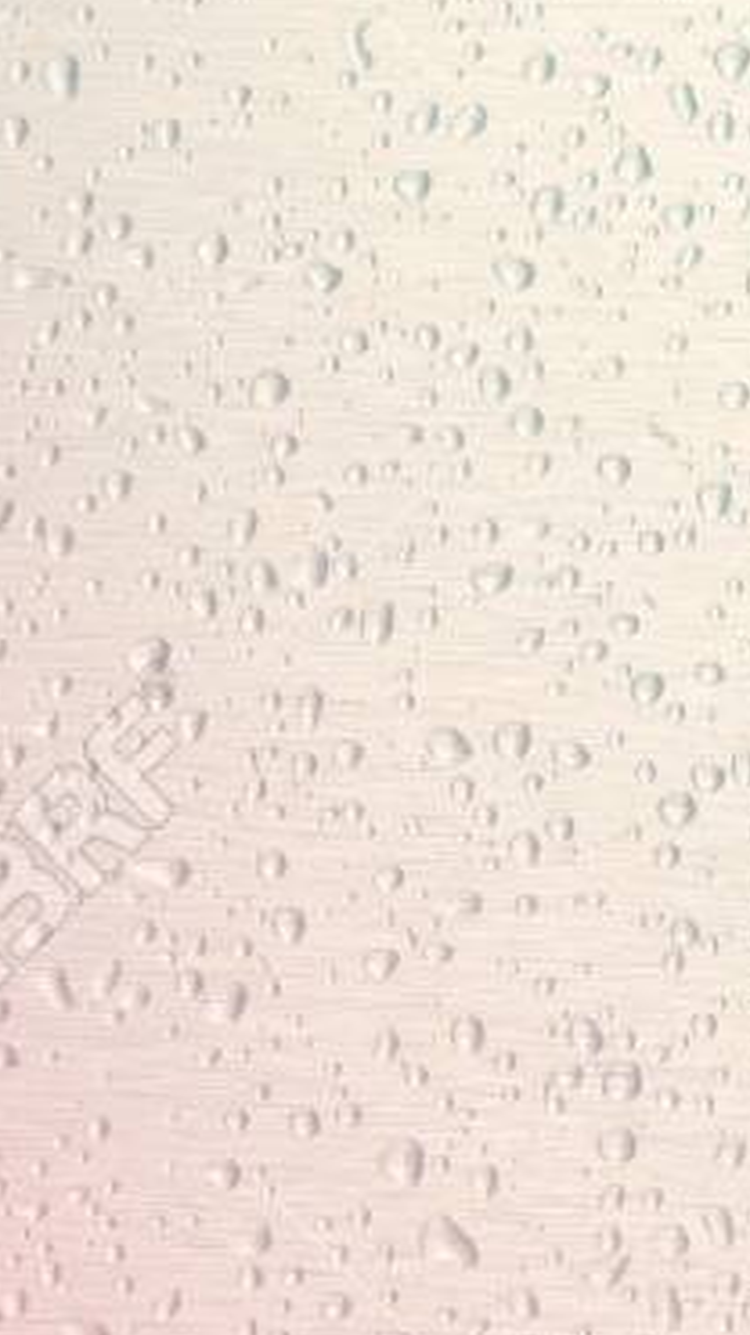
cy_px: 787
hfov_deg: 8.0
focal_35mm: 151
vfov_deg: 14.2
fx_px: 5341
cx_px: 638
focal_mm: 27
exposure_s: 1/140
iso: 200
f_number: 4.5
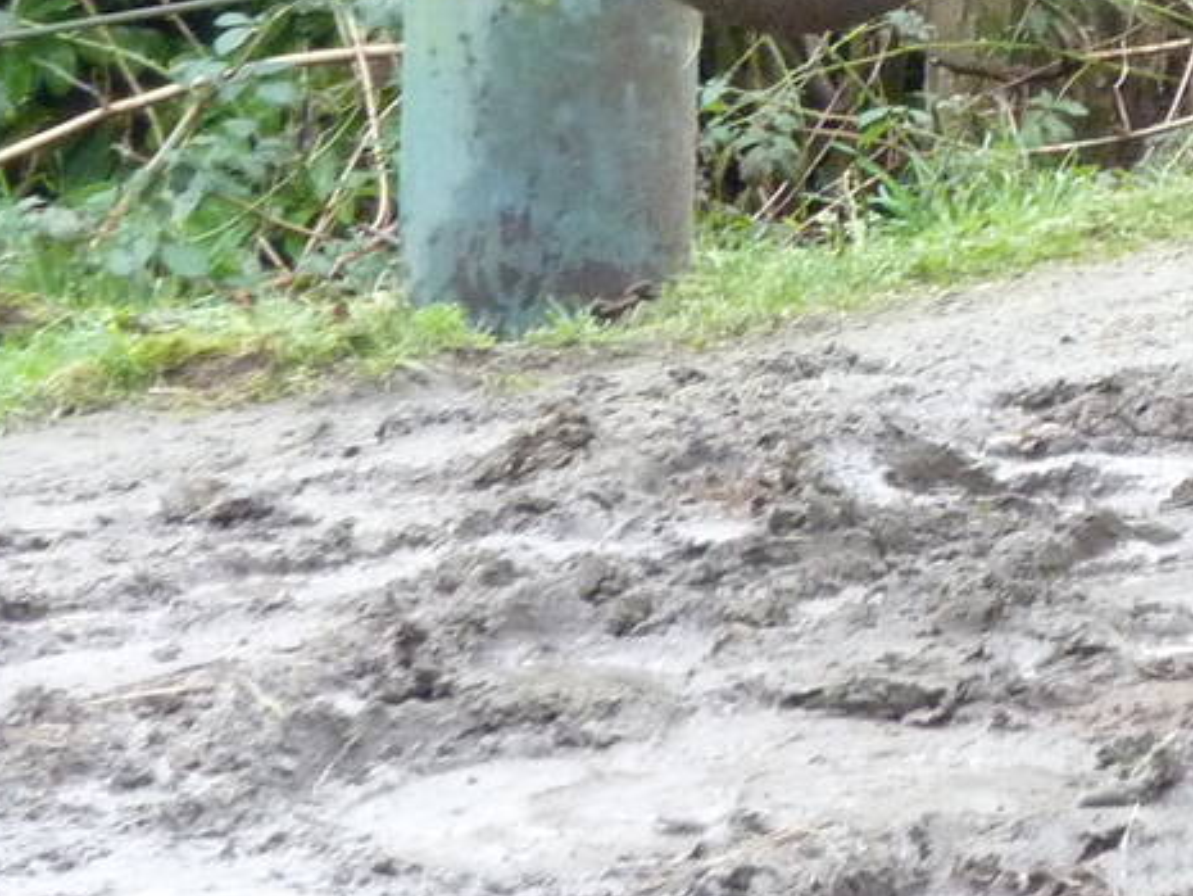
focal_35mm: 626
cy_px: -529
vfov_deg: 2.4
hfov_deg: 3.2
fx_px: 21580
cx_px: 1729
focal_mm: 29.9
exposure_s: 1/80
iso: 400
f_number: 4.5
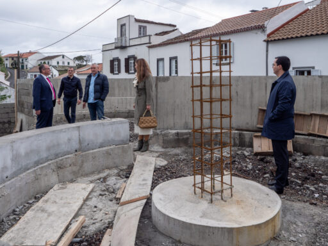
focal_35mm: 30
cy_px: 123
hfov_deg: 60.0
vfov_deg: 46.8
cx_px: 164
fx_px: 284
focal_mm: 15
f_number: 5.6
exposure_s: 1/400
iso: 200
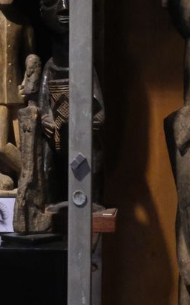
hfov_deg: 10.1
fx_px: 1061
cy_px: 155
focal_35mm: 128
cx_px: -7
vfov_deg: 16.3
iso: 10000
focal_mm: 27
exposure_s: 1/27
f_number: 16
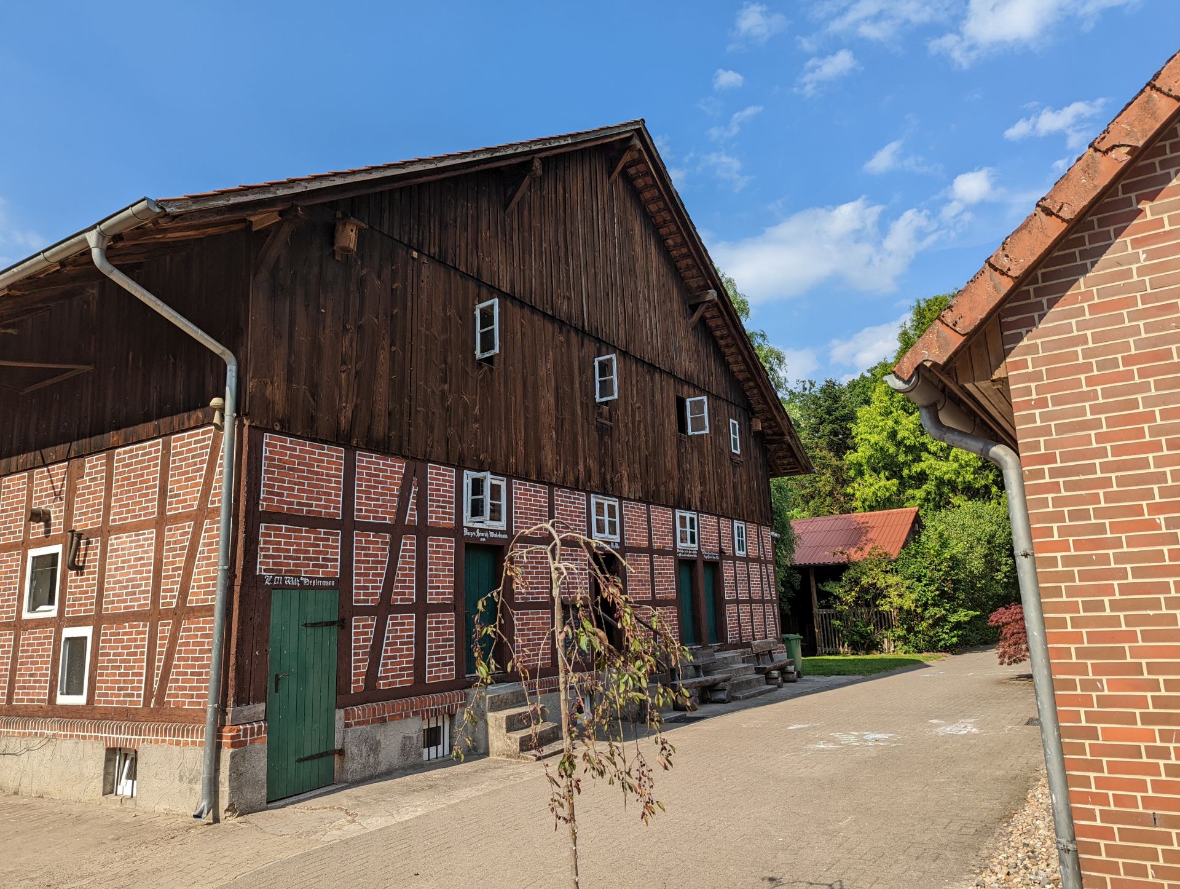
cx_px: 590
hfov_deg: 71.5
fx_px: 819
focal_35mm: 24
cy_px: 444
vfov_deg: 56.9
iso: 42
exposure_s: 1/1508
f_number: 1.85
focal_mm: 6.81
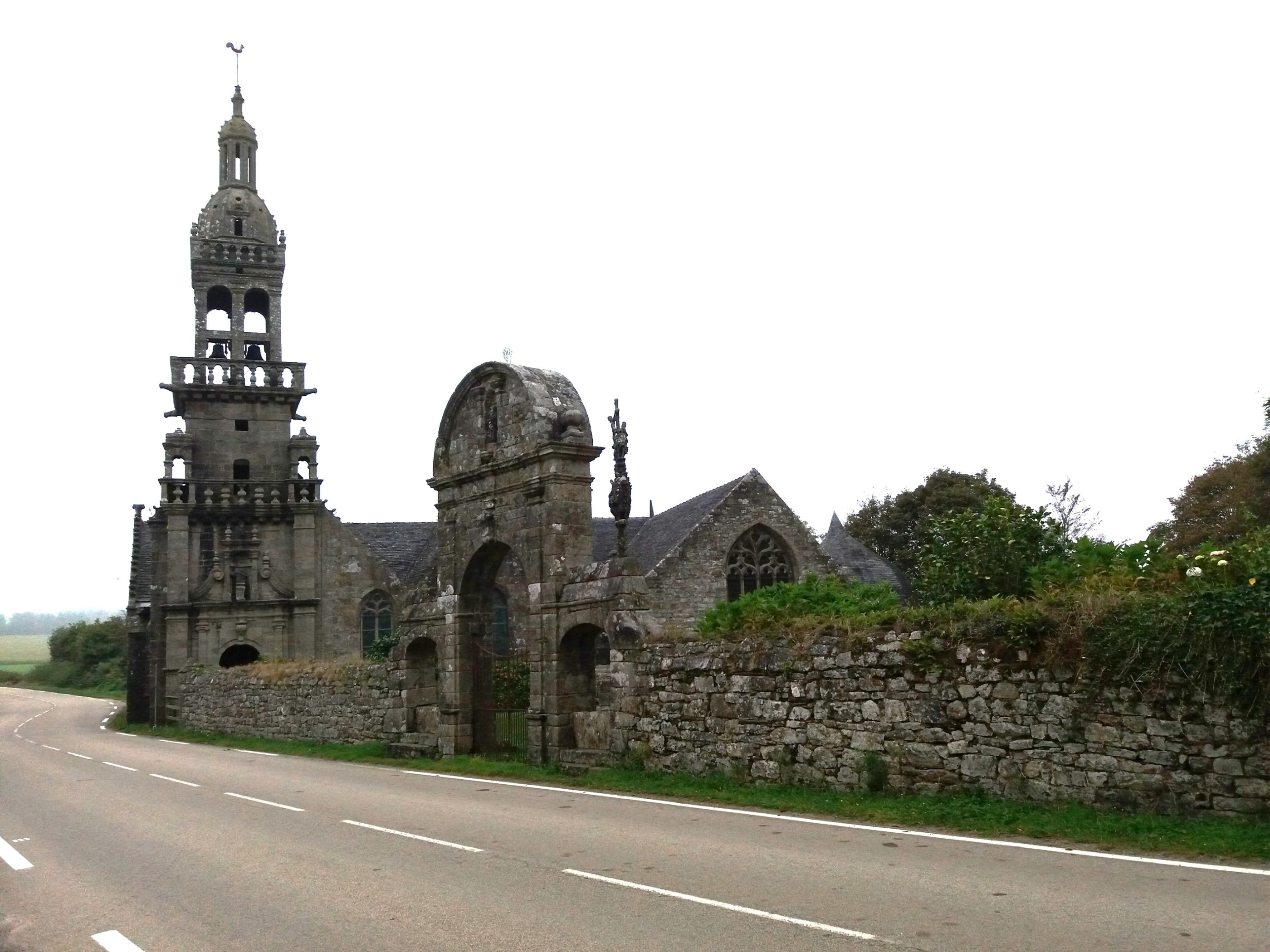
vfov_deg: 49.7
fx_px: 1027
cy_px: 476
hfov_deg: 63.4
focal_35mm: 28
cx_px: 635
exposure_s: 1/694
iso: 64
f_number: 1.9
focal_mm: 3.7
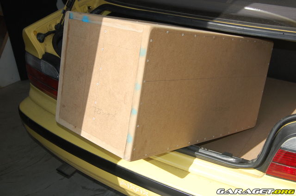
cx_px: 148
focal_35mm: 45
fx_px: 369
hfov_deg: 43.7
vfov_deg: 29.7
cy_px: 98
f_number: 5.6
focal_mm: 30
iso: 400
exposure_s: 1/500
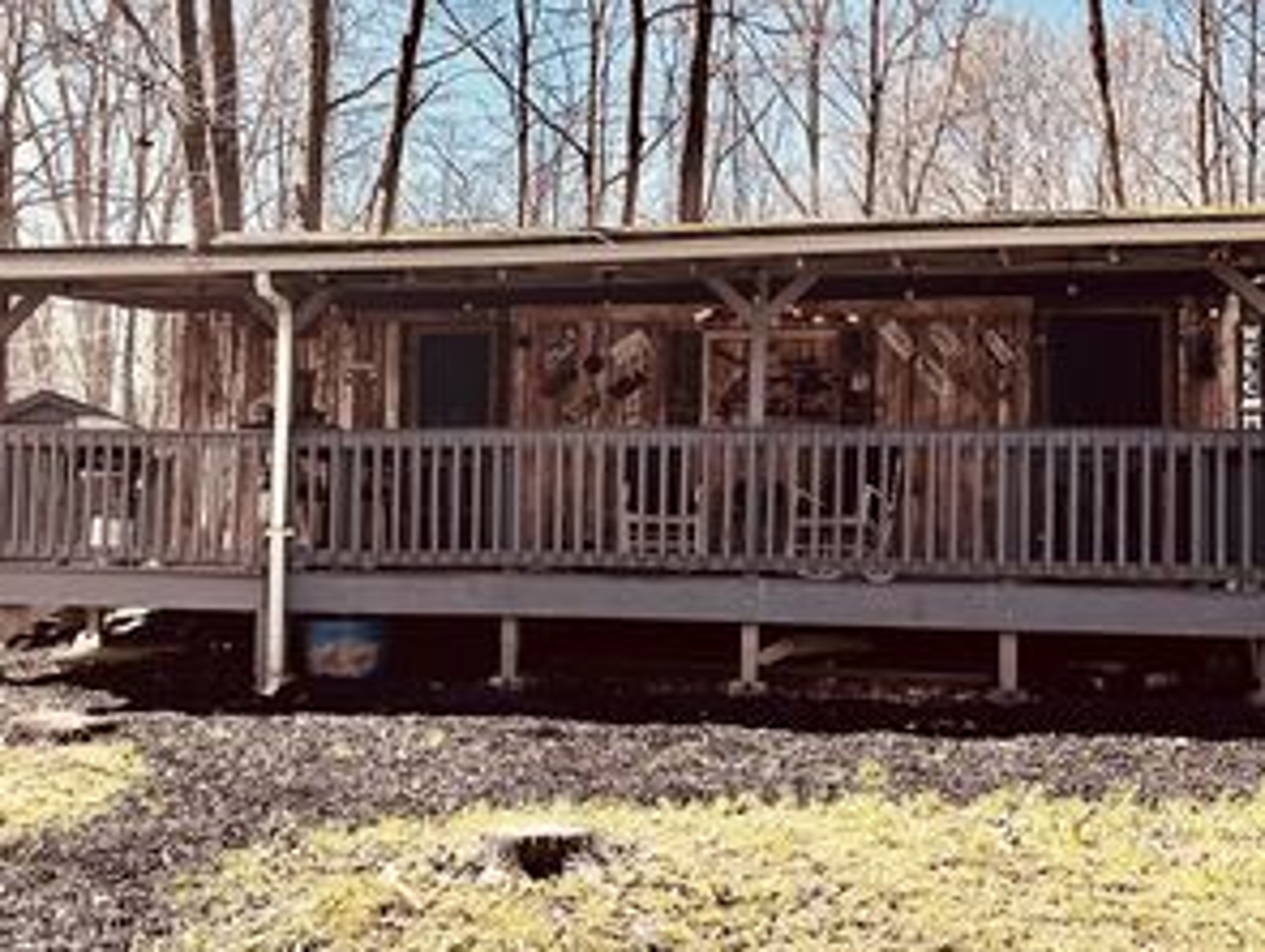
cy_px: 452
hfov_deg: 42.6
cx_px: 493
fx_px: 1610
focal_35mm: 44
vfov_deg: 32.9
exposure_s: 1/1344
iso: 50
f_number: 1.6
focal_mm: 5.96
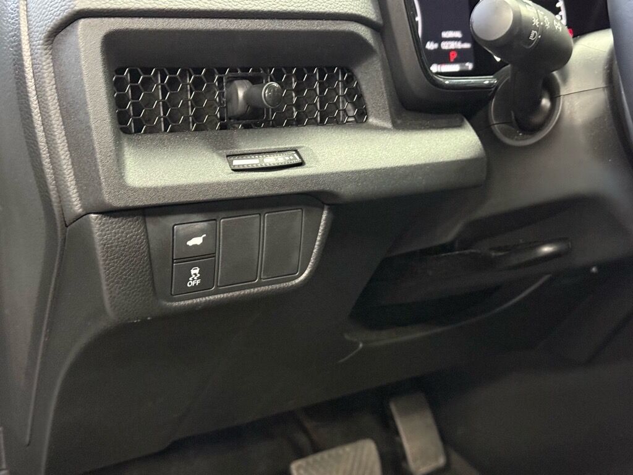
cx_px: 316
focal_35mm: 48
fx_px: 878
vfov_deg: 30.3
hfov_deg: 39.7
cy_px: 238
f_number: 1.78
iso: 640
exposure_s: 1/30
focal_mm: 6.76
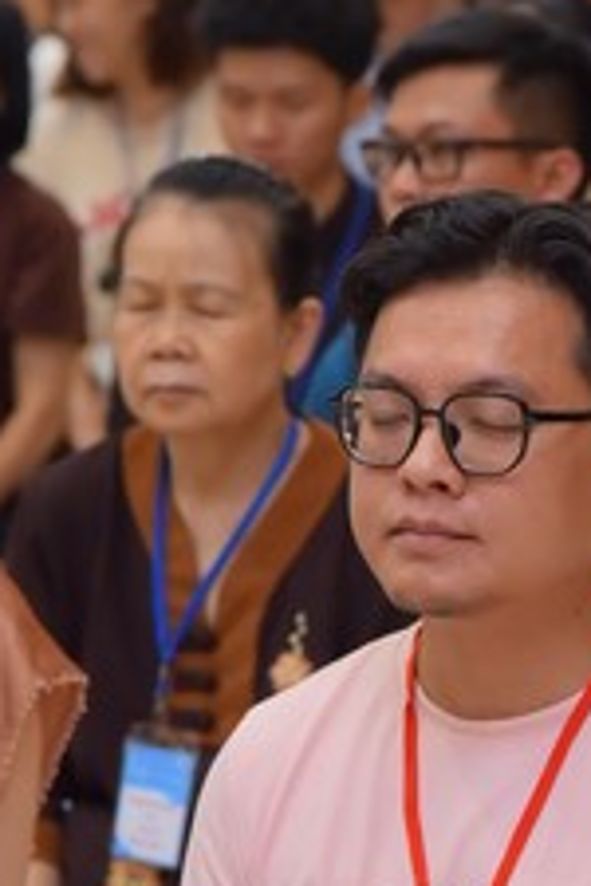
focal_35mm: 304
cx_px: 431
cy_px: 610
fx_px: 7485
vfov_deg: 6.8
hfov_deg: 4.5
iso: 1250
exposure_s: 1/80
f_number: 5.6
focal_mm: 105
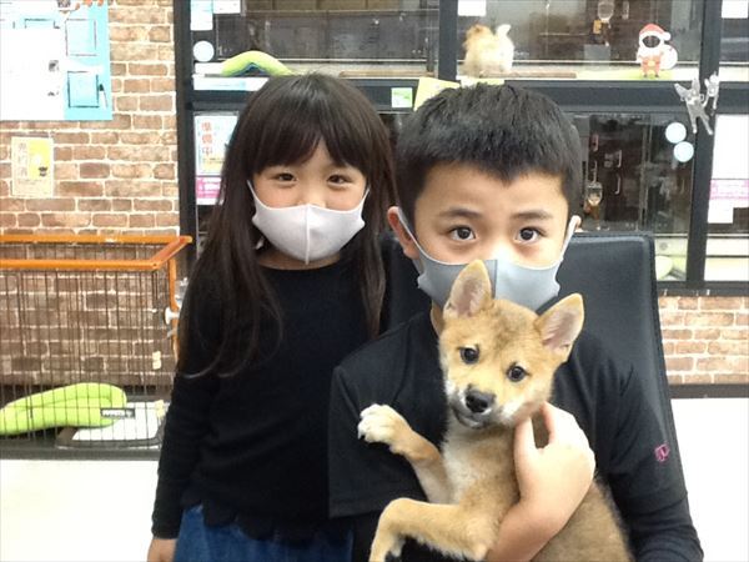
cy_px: 281
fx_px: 952
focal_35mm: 44
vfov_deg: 32.9
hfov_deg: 42.9
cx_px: 374
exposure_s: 1/30
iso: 160
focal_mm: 2.03
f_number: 2.4
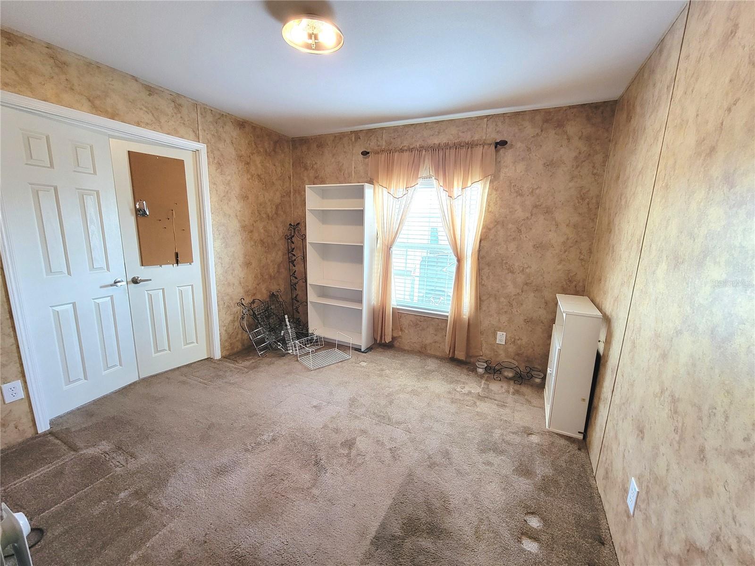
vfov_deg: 89.9
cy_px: 283
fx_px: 284
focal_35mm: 13
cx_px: 378
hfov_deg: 106.2
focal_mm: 2.2
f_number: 2.2
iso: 250
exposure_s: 1/60
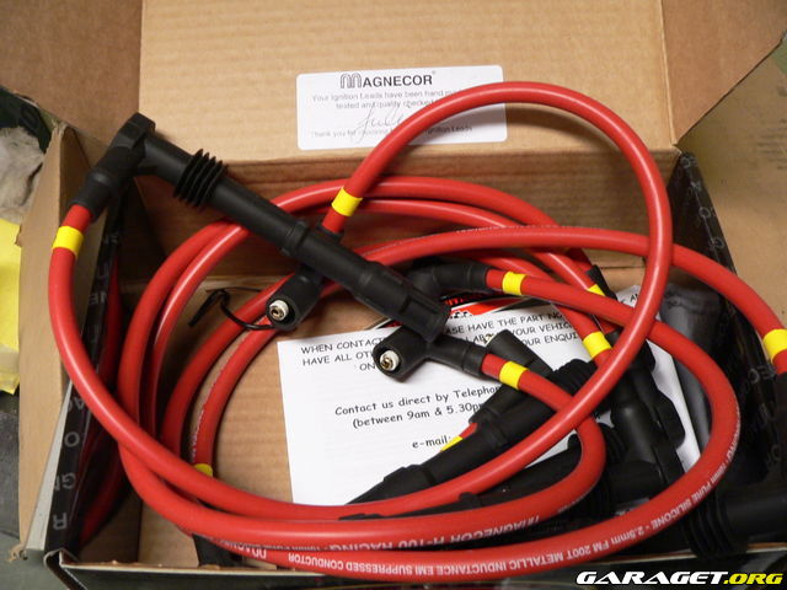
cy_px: 295
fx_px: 818
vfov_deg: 39.7
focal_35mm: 36
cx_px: 394
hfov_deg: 51.4
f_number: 2.8
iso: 200
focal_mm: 6
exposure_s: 1/20
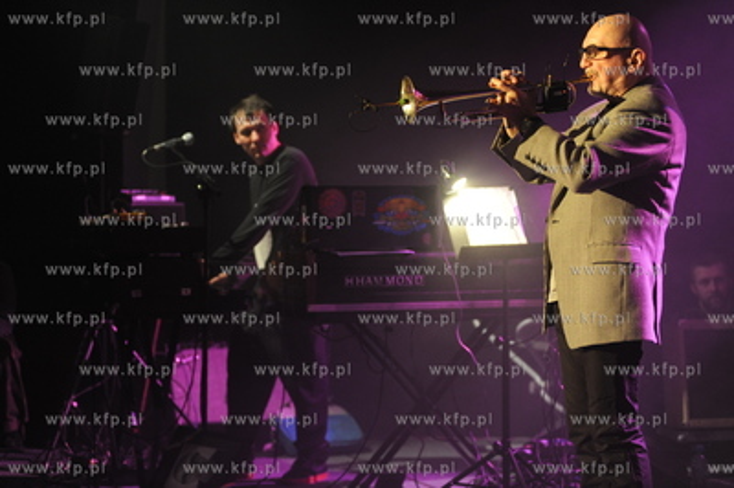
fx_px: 1630
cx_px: 367
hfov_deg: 25.4
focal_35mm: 80
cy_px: 244
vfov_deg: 17.0
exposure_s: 1/60
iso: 1600
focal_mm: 80
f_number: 2.8
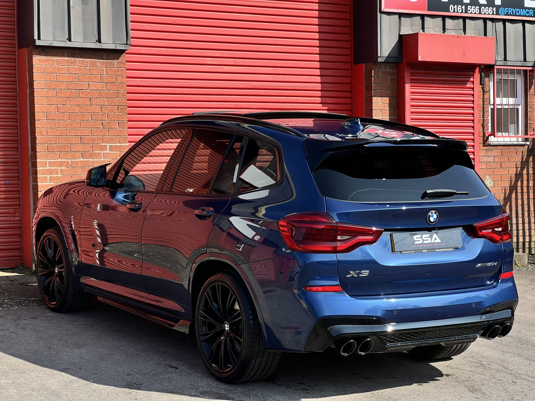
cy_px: 200
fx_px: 1190
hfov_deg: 25.3
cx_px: 268
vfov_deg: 19.1
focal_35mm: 77
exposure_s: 1/481
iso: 32
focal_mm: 9
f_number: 2.8
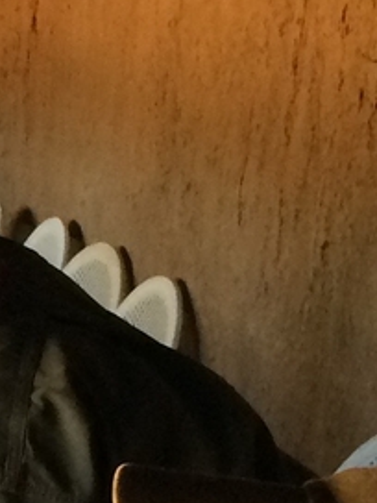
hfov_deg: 7.7
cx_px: -421
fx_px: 2643
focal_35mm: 182
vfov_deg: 10.4
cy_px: 796
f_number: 2.2
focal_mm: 4.15
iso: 80
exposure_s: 1/33
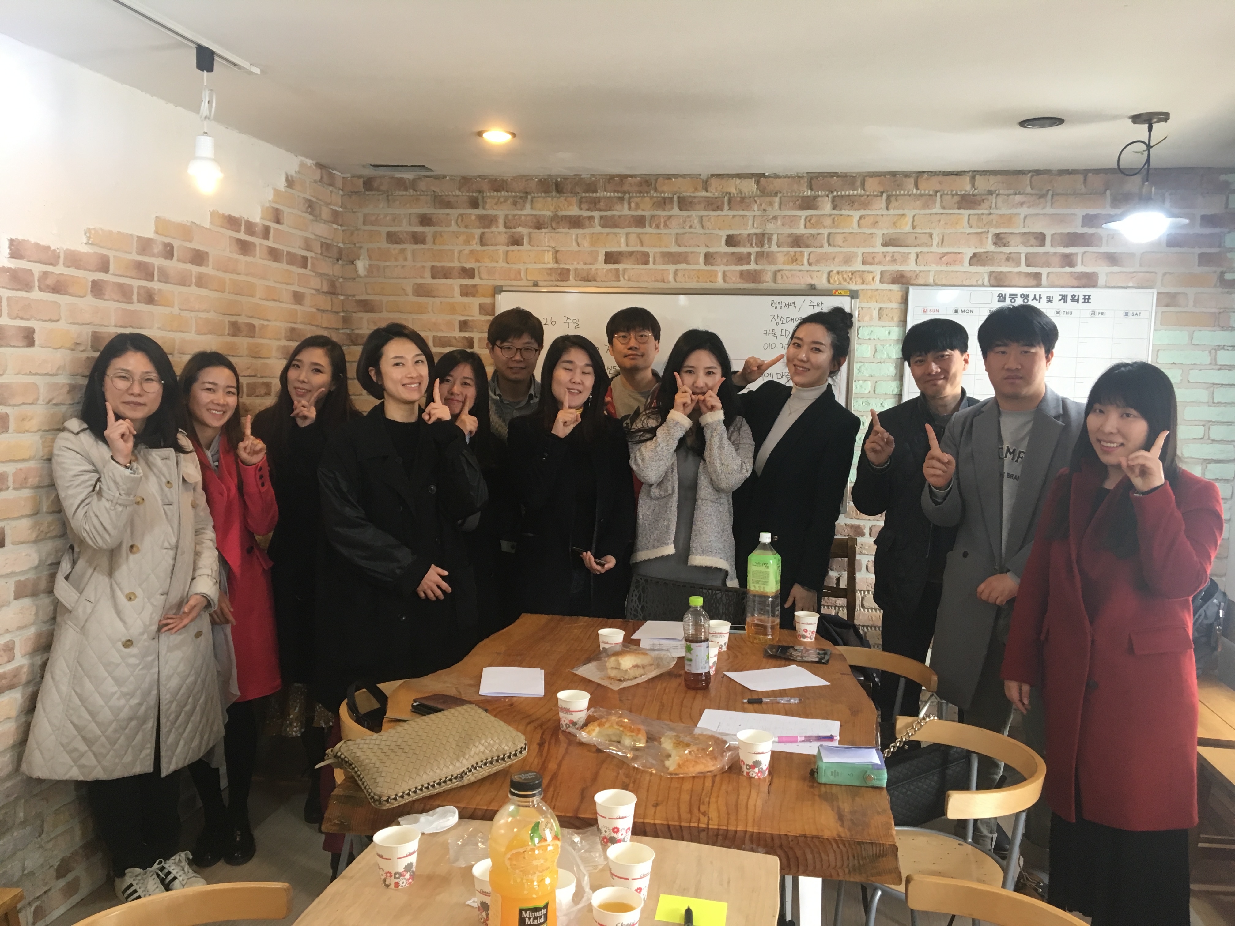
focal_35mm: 29
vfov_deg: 48.2
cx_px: 618
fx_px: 1035
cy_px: 463
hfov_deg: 61.7
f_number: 2.2
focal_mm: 4.15
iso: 80
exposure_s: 1/30
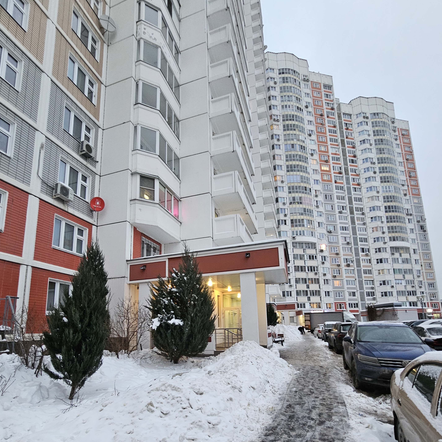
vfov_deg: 85.0
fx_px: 231
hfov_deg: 87.4
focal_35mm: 16
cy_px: 287
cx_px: 219
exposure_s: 1/33
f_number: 2.2
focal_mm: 2.2
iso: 400
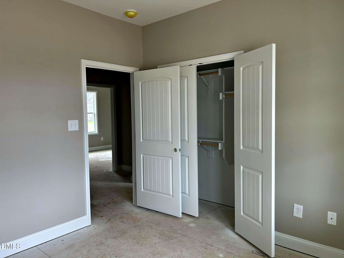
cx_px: 172
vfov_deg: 53.1
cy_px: 129
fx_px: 258
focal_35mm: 26
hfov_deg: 67.3
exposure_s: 1/121
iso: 50
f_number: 1.5
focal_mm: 5.7
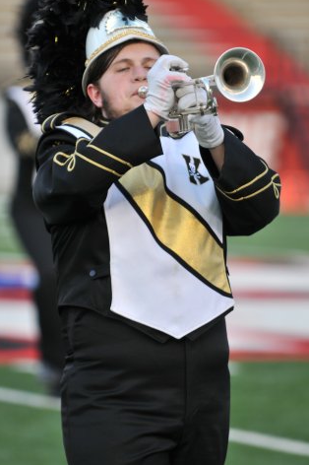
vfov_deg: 5.4
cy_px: 213
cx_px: 129
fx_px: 4912
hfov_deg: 3.6
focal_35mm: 381
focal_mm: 200
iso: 200
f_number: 2.8
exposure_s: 1/320
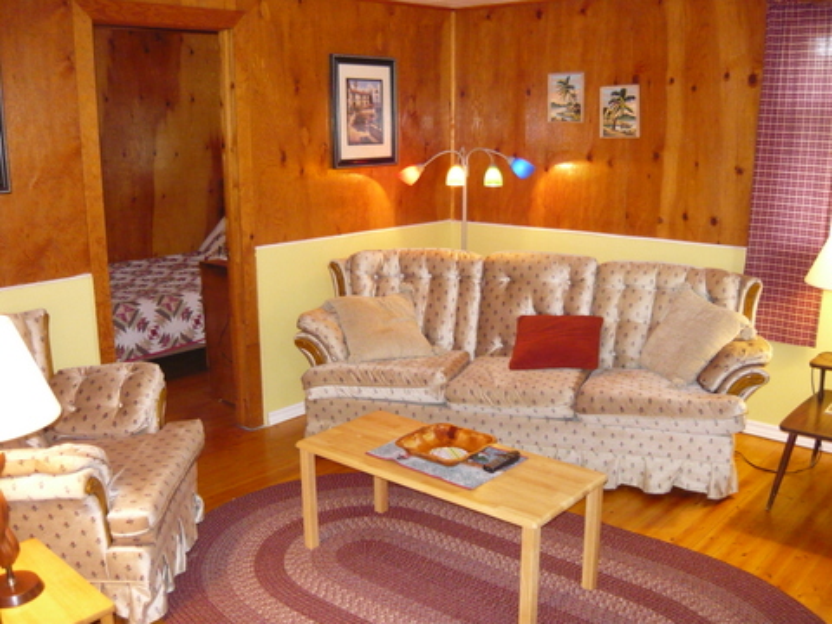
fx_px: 793
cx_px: 416
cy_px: 312
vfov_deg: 42.9
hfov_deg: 55.4
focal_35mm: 33
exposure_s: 1/30
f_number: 2.8
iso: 500
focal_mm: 5.5
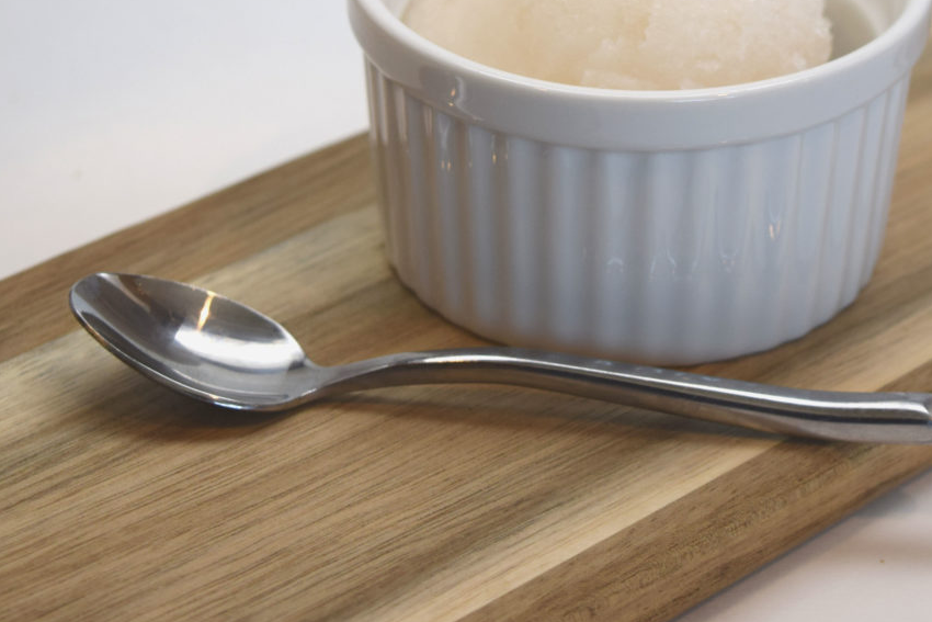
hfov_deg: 16.1
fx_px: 3288
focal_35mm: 127
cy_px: 84
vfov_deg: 10.8
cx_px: 637
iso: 400
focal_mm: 48
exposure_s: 1/100
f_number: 5.3
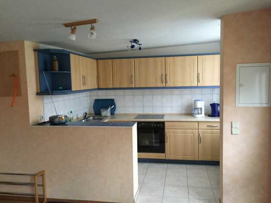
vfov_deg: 48.2
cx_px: 136
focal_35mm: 29
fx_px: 227
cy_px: 102
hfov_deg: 61.7
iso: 250
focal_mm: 4.15
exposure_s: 1/20
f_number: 2.2
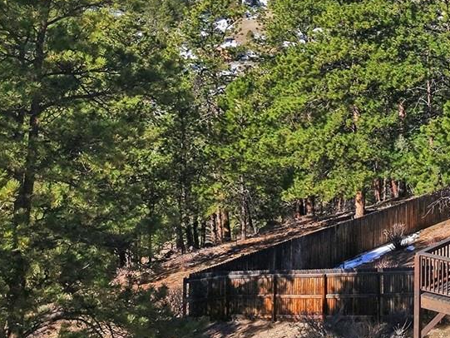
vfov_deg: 20.5
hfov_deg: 23.7
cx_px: 606
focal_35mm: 71
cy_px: 62
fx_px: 923
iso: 200
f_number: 1.8
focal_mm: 8.7
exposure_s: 1/6400
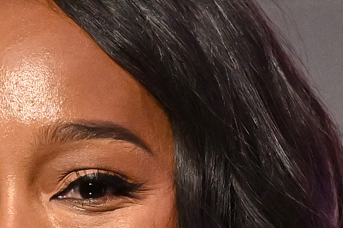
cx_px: -175
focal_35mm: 1774
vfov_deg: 0.8
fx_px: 16892
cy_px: 528
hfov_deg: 1.2
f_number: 4
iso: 2500
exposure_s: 1/400
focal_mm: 200
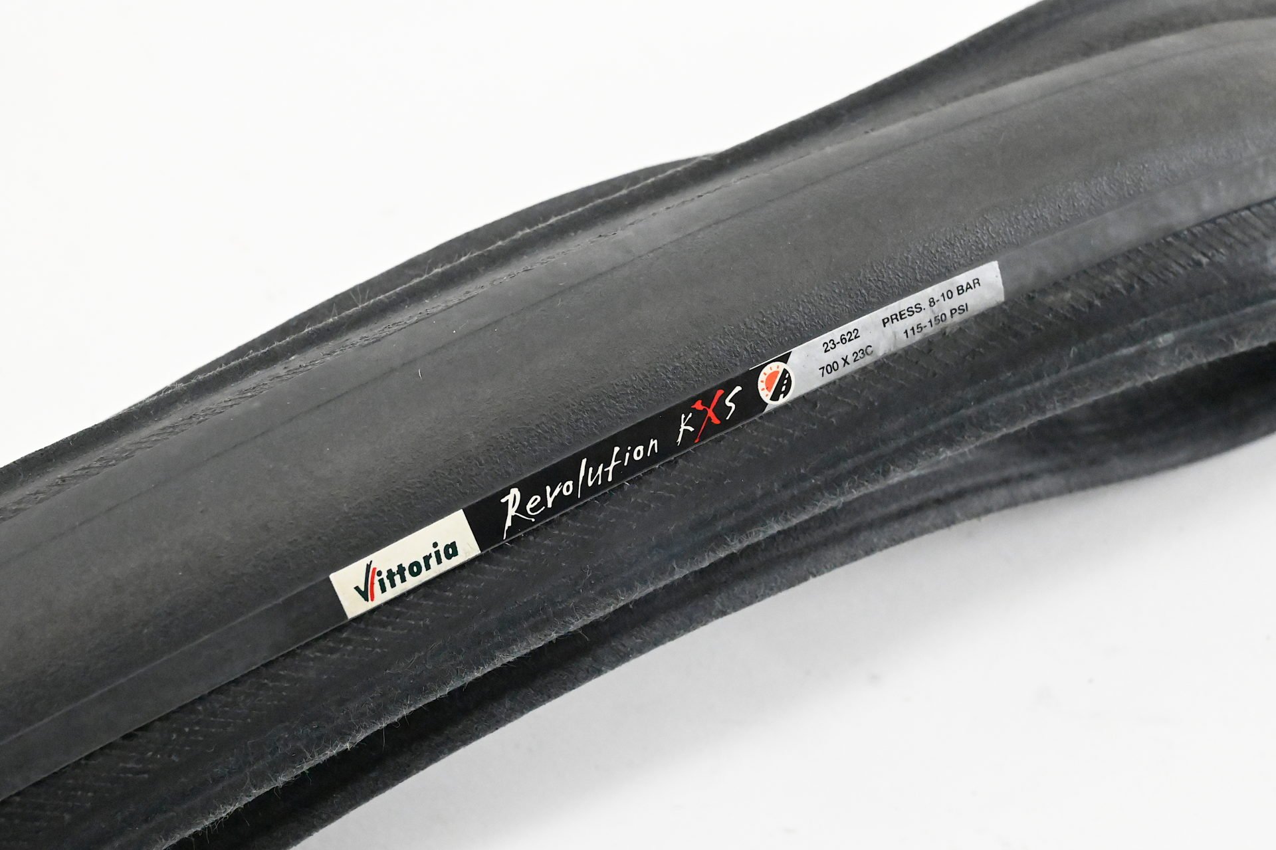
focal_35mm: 65
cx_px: 638
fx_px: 2303
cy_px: 425
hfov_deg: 31.0
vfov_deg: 20.9
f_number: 14
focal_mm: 65
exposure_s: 1/500
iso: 28800
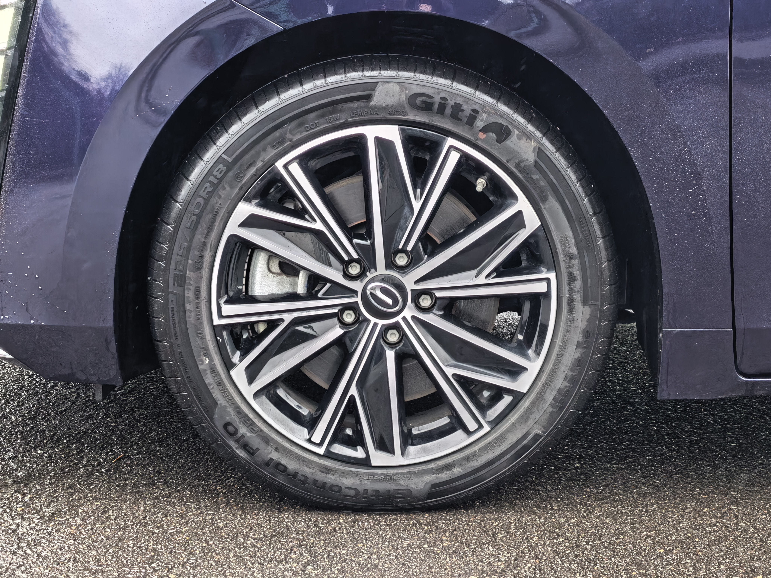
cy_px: 289
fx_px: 1648
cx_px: 386
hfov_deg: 26.3
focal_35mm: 74
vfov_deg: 19.9
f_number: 1.4
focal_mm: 6.98
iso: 100
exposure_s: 1/275
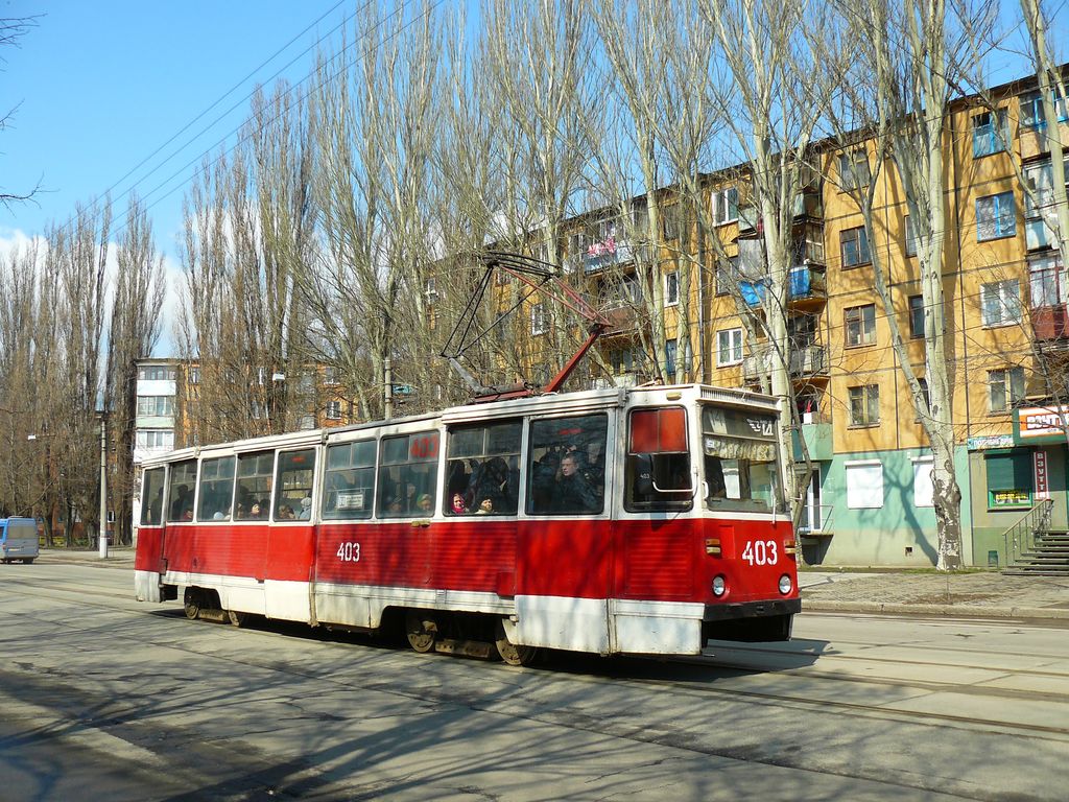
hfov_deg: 51.4
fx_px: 1112
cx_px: 534
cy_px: 401
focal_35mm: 36
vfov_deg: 39.7
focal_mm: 6
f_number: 2.8
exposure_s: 1/1000
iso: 100
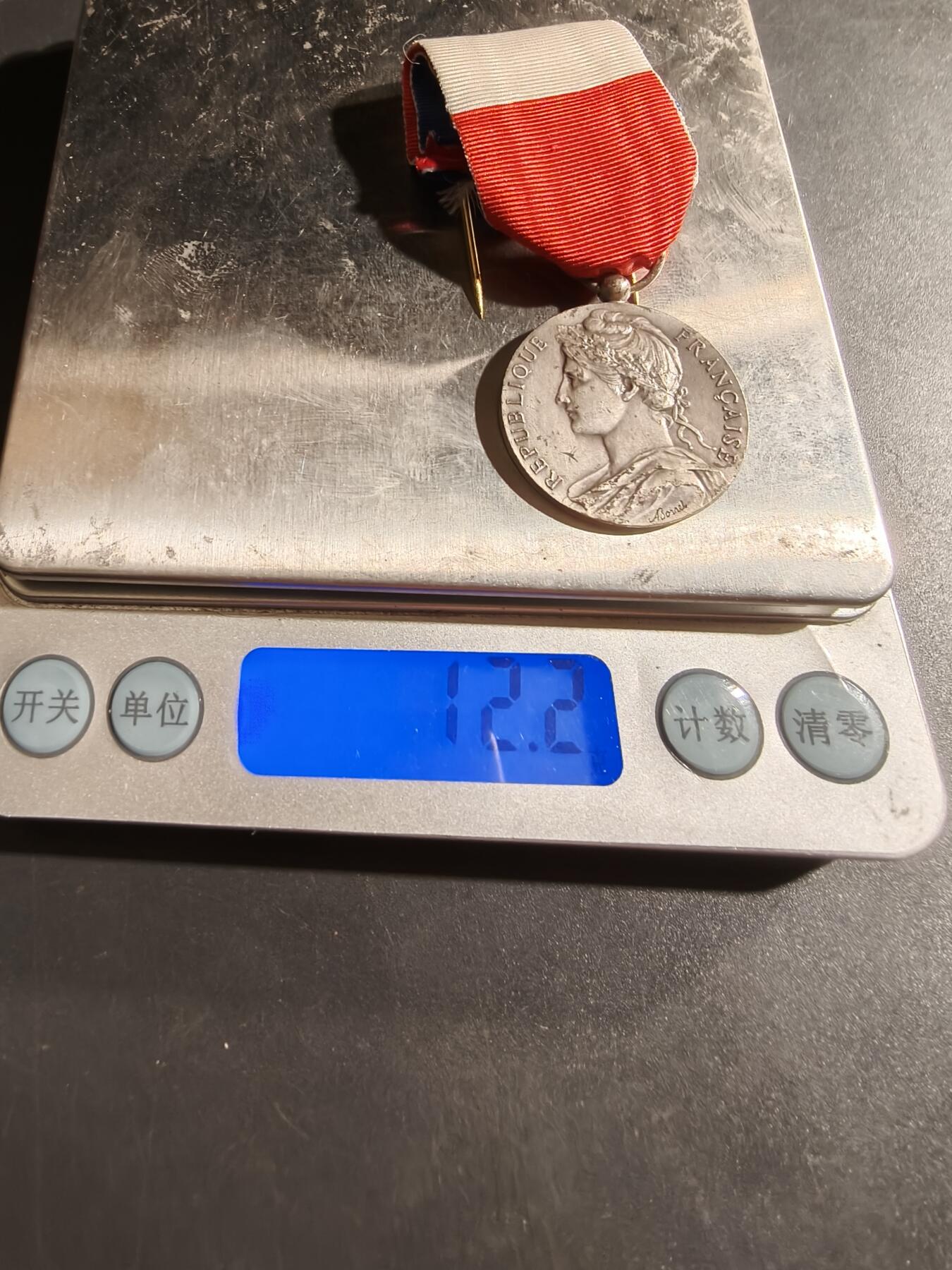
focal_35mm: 23
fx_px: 843
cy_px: 635
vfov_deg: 73.9
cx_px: 476
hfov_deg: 58.9
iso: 160
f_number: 2
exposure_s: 1/53.6
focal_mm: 2.32
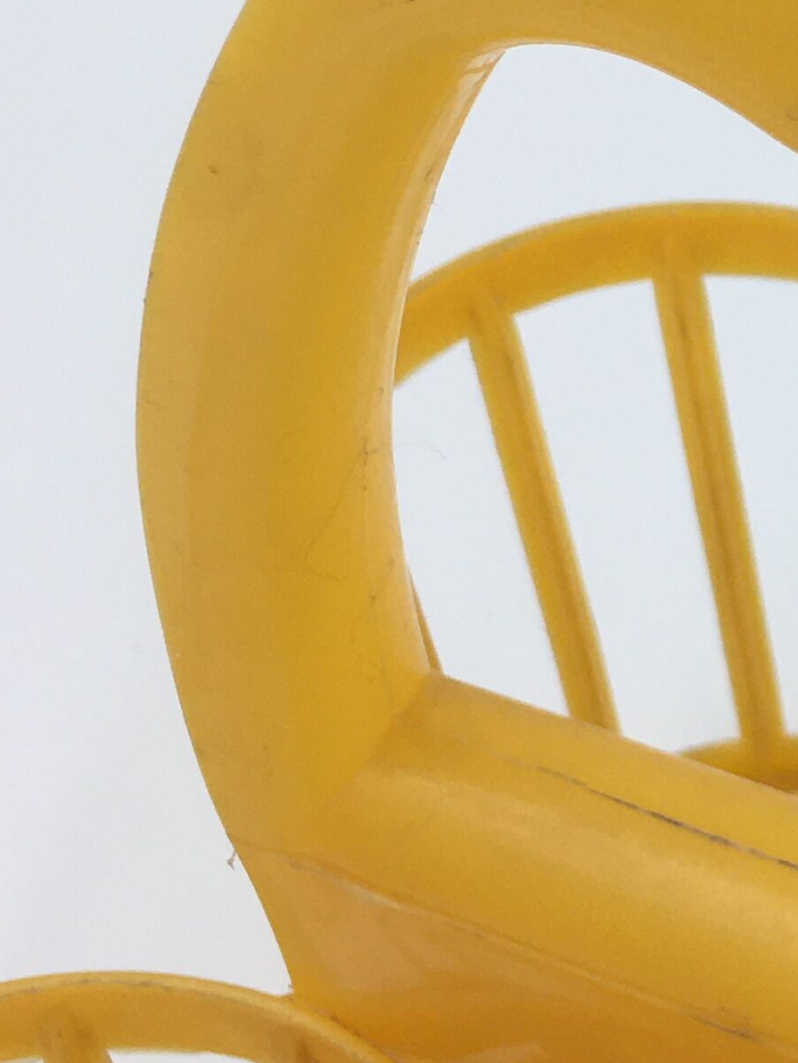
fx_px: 3012
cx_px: 1317
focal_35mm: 98
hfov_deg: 13.8
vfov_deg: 20.0
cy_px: 364
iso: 25
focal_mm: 4.15
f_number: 2.2
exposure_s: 1/330
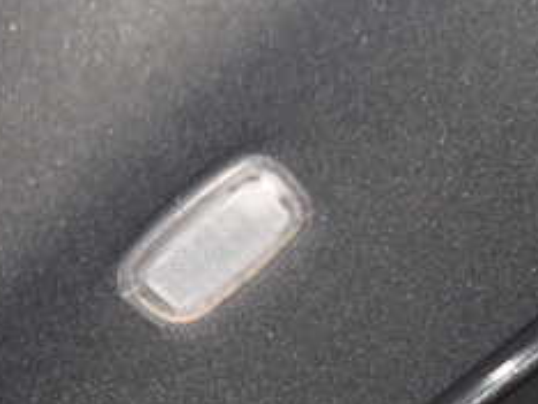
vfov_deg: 21.7
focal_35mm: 64
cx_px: 471
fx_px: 996
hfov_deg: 29.2
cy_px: 454
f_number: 2
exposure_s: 1/30
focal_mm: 4.5
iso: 200
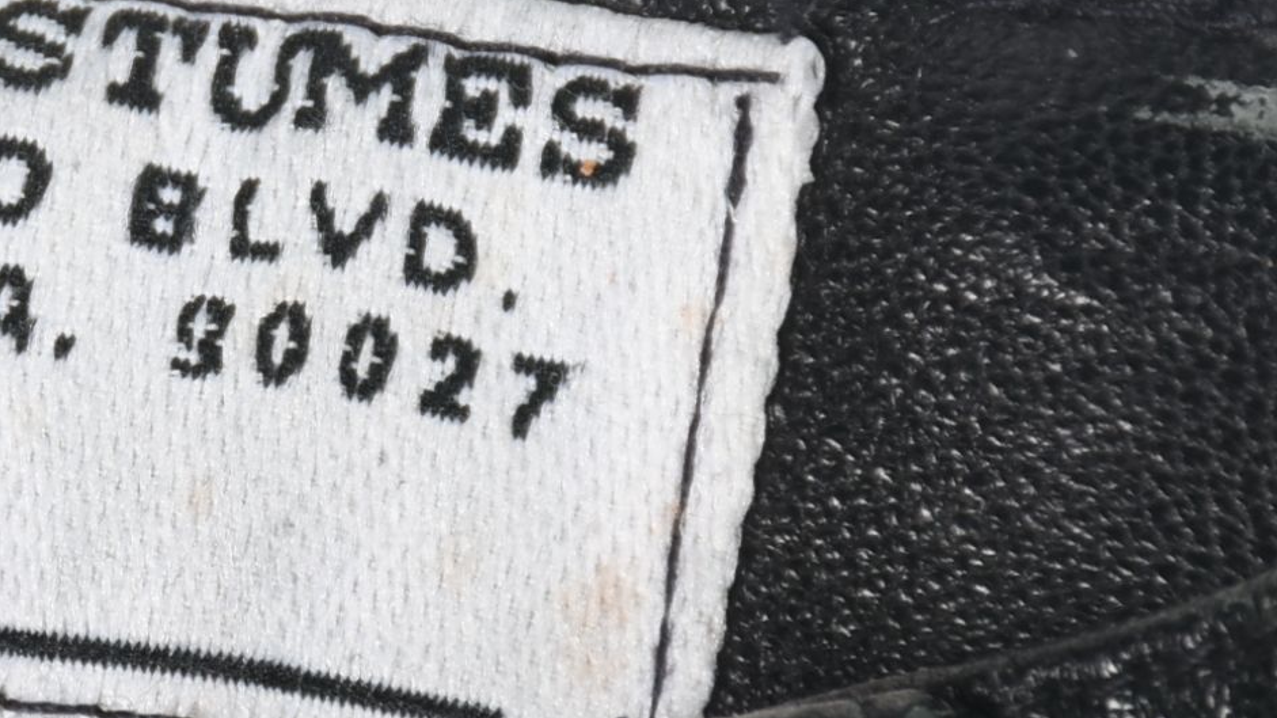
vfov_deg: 1.7
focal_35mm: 700
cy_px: 220
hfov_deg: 3.1
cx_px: -294
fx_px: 23699
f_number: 10
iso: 200
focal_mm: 140
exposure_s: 1/125
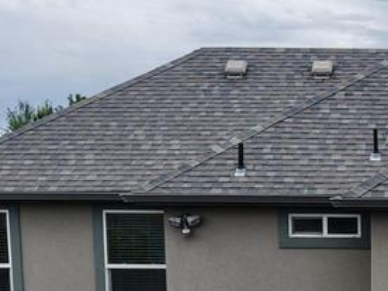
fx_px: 998
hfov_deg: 20.8
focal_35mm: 89
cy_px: 316
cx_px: 439
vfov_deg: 16.1
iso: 260
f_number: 1.8
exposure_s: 1/6000
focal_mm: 8.67
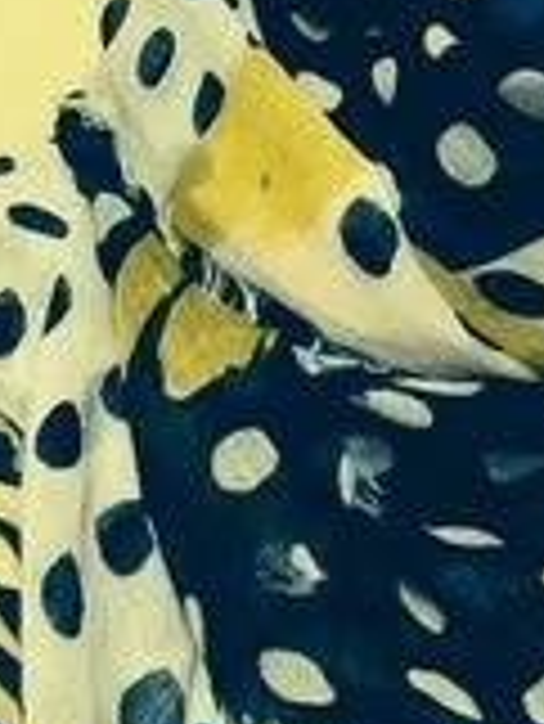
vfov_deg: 17.5
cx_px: 256
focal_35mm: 111
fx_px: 2323
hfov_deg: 13.4
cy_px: 72
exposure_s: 1/30
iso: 50
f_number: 2.4
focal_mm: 2.18
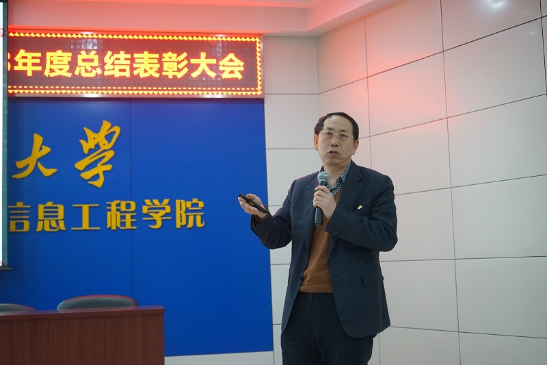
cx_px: 274
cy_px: 182
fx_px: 744
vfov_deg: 27.5
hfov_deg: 40.4
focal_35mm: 49
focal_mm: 49
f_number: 4.5
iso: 5000
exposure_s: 1/160
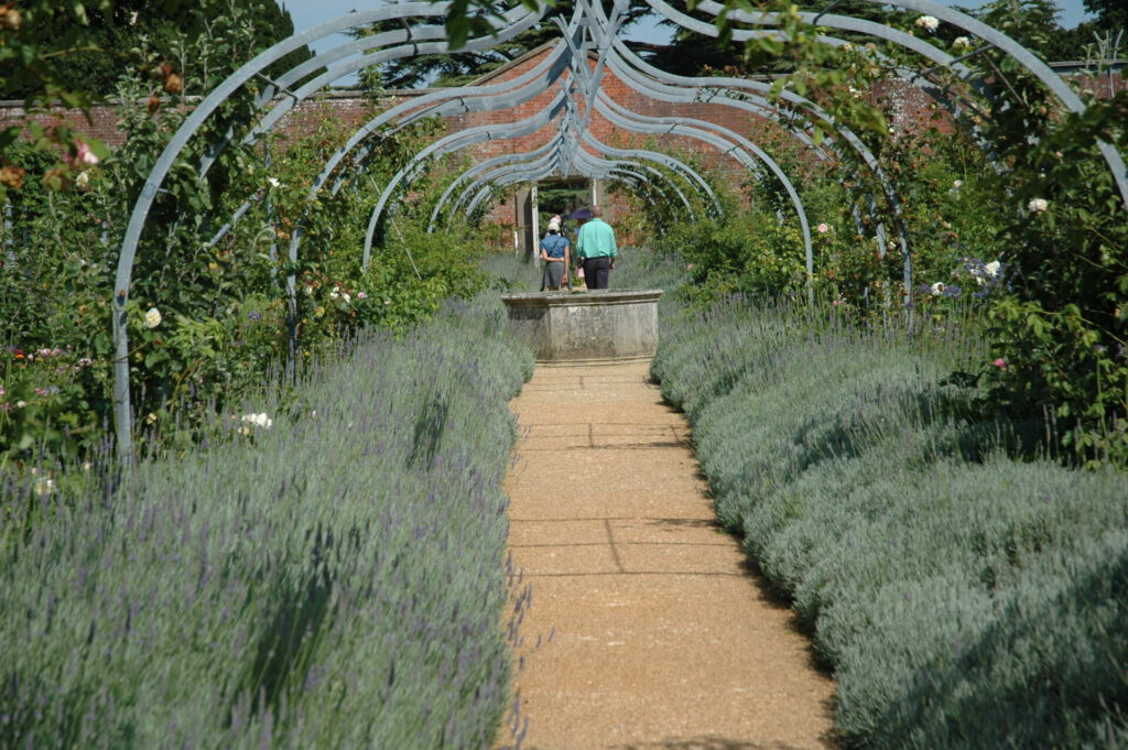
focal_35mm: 90
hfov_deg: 22.6
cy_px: 375
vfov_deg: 15.2
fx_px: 2818
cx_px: 564
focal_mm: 60
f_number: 4.5
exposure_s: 1/1250
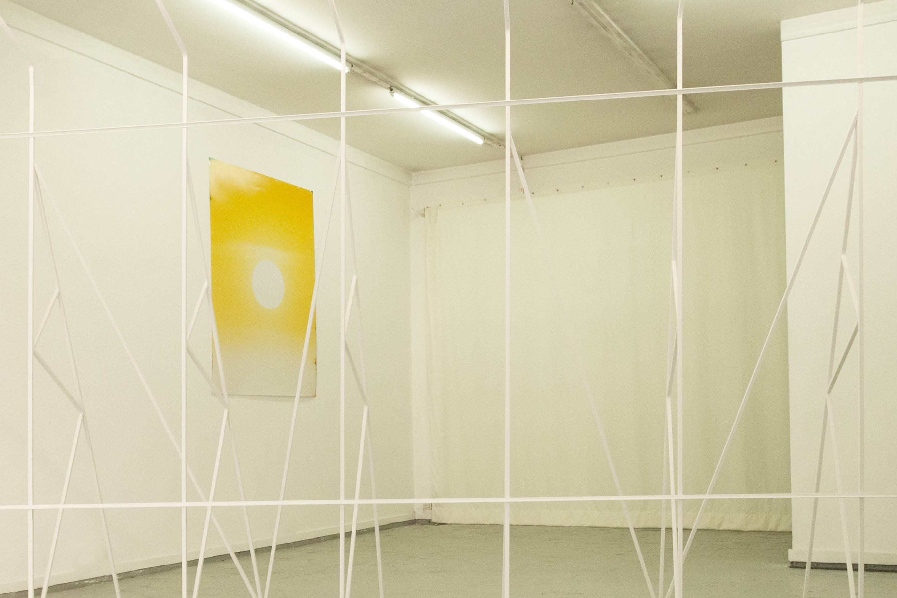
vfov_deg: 35.0
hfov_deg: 50.7
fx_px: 947
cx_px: 447
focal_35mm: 38
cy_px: 331
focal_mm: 16
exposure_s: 1/160
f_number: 5.6
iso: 640
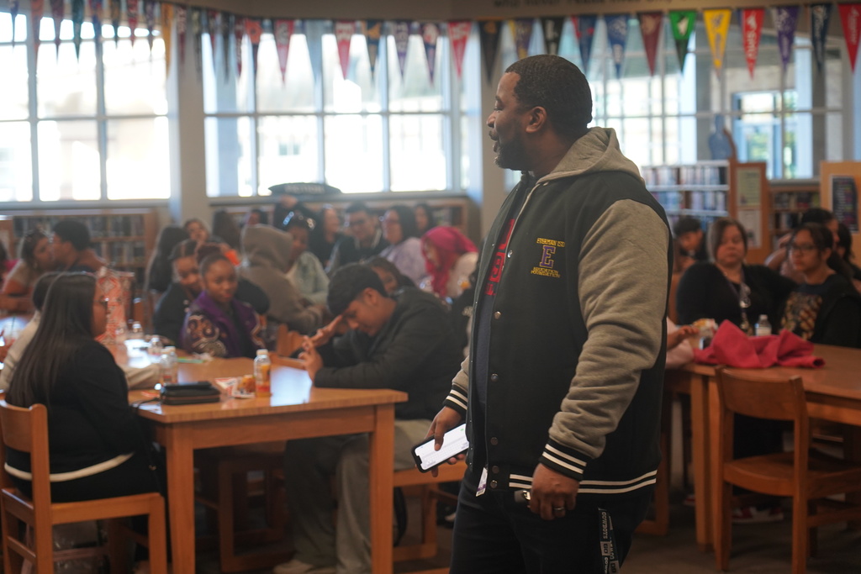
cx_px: 430
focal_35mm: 78
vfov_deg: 17.5
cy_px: 287
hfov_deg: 26.0
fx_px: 1866
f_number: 4
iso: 2000
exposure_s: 1/160
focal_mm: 78
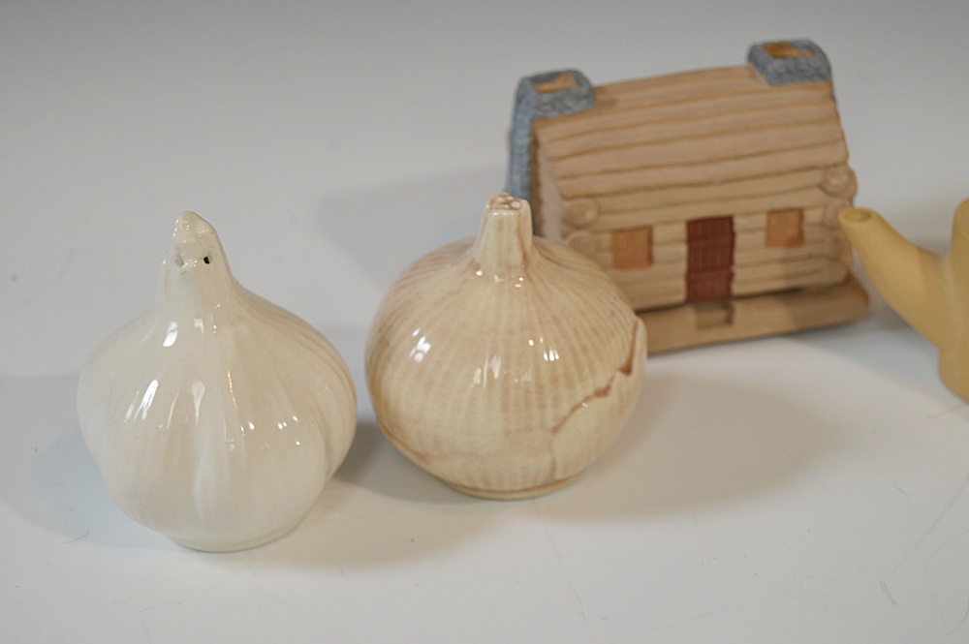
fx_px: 2219
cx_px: 484
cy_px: 322
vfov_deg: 16.5
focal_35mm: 82
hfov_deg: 24.6
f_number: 5.6
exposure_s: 1/60
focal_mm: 55
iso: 720
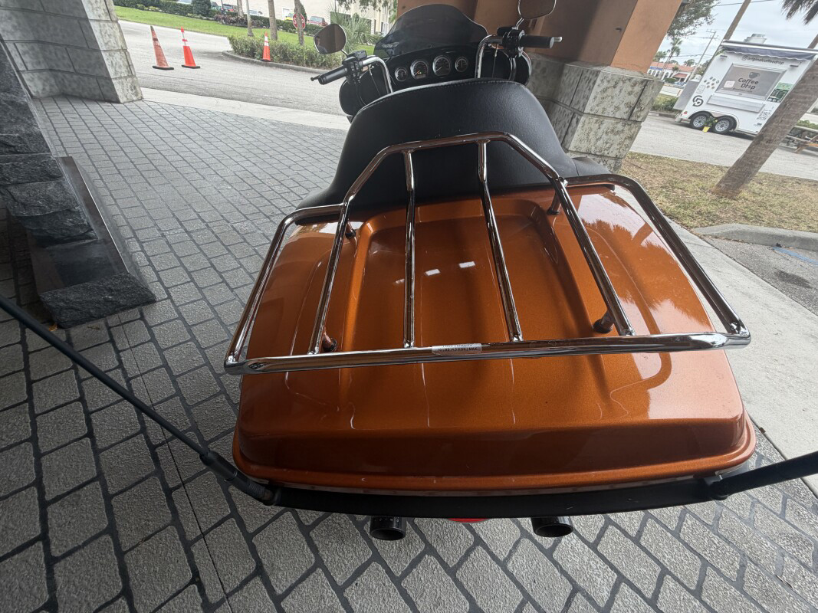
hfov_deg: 102.1
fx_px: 331
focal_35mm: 14
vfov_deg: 85.7
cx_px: 409
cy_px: 306
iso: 64
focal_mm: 2.22
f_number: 2.2
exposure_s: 1/121
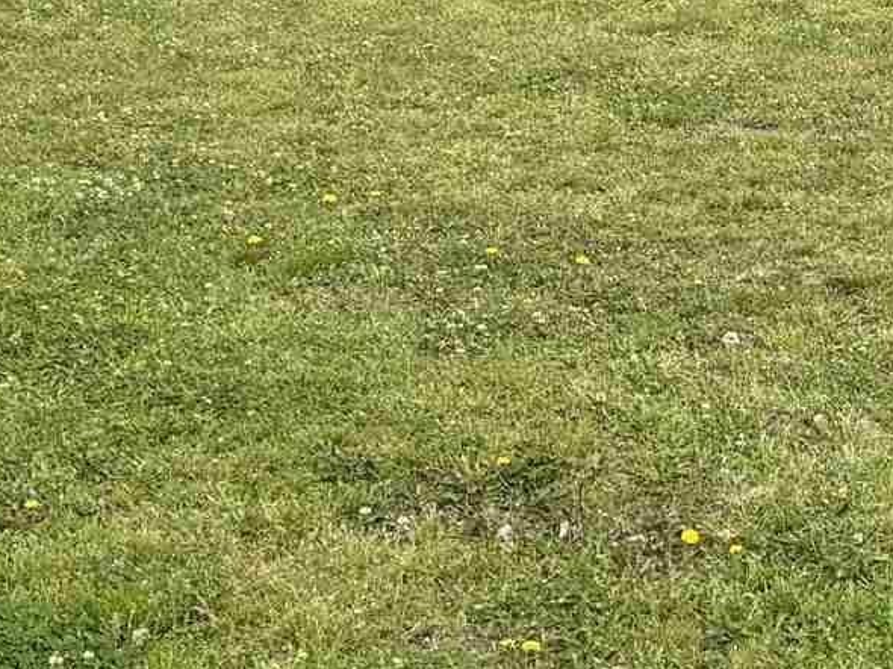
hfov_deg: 15.2
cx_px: 1069
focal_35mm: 125
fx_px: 3223
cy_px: -318
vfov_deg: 11.4
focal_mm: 6.76
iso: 100
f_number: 1.78
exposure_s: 1/1770
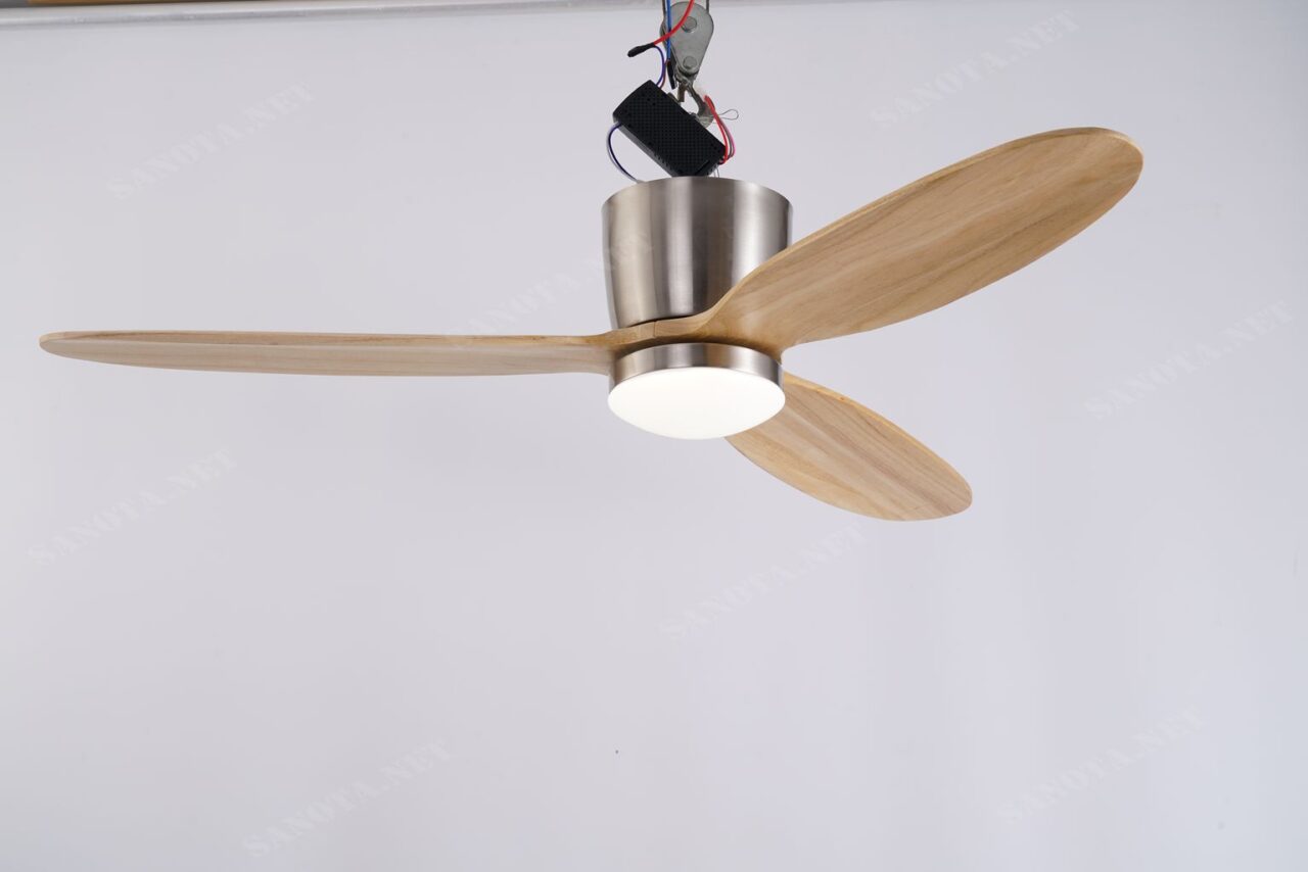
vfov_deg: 17.7
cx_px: 654
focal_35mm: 77
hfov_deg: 26.3
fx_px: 2798
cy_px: 436
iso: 100
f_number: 14
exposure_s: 1/60
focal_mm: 77
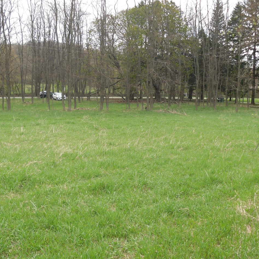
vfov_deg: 39.2
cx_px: 143
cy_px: 130
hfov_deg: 39.1
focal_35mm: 43
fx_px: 364
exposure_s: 1/82
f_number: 8.1
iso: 80
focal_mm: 6
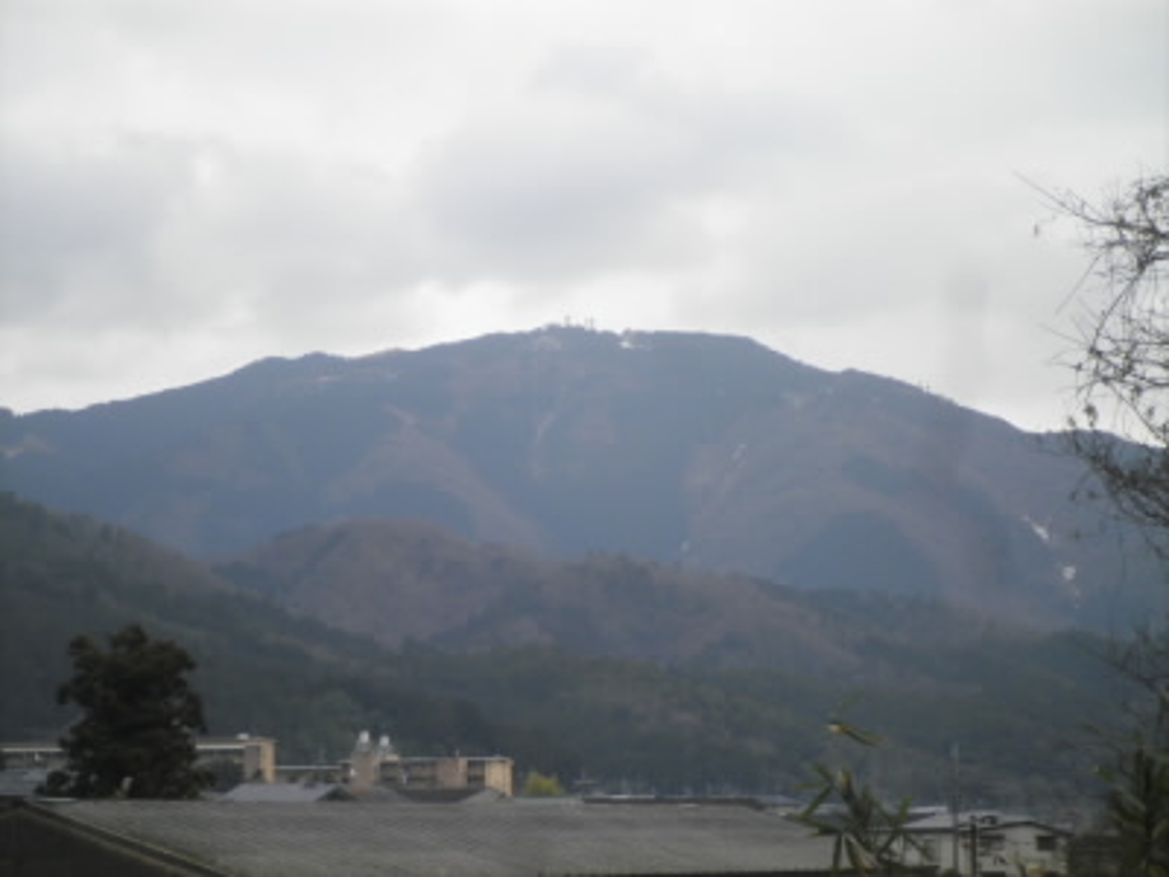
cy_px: 438
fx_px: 3647
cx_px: 584
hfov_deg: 18.2
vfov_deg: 13.7
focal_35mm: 108
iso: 100
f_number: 5.9
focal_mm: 19.6
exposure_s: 1/250
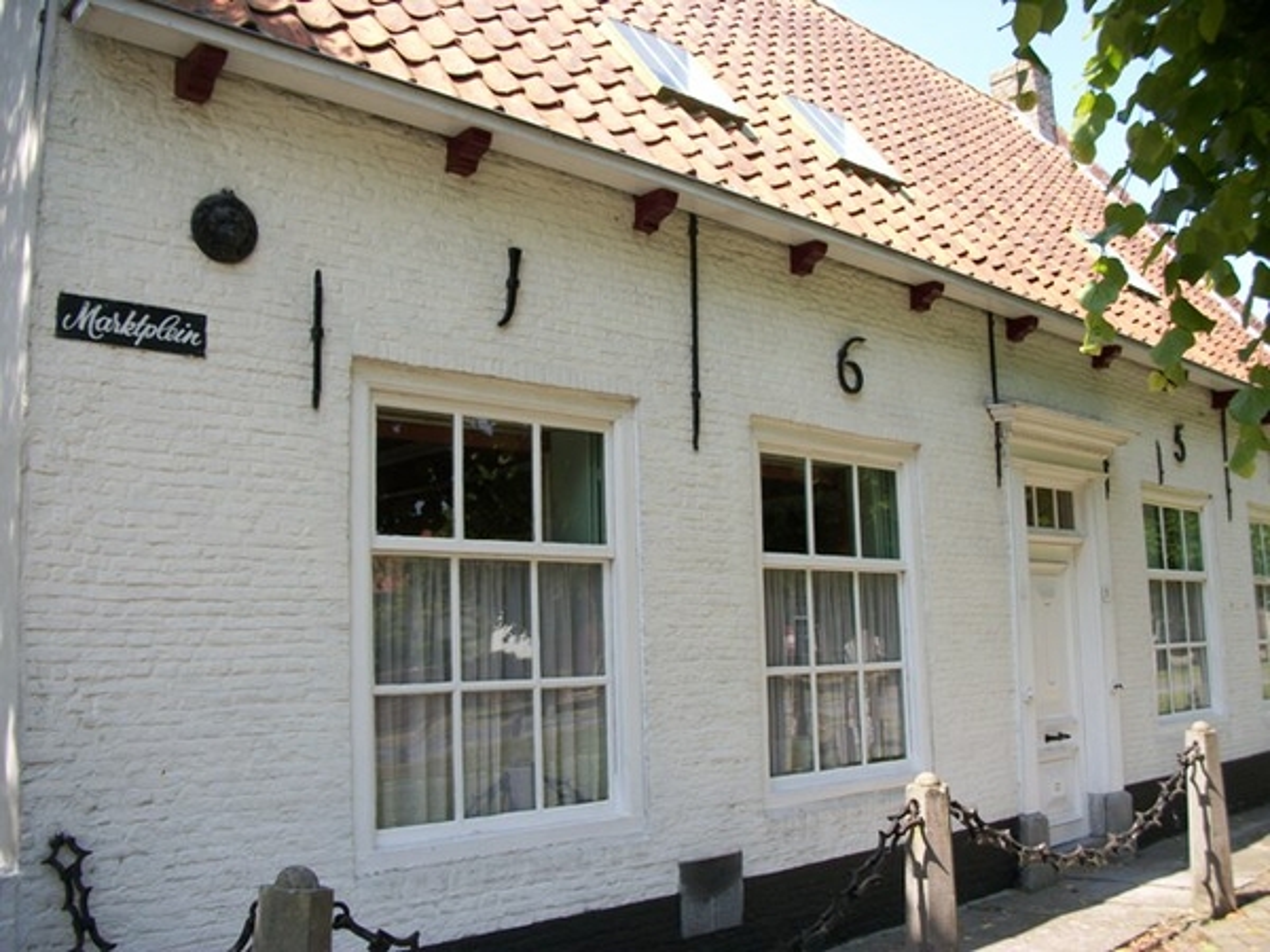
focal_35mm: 32
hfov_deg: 56.8
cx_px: 635
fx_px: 1174
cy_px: 476
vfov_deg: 44.2
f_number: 2.9
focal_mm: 5.7
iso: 80
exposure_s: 1/400
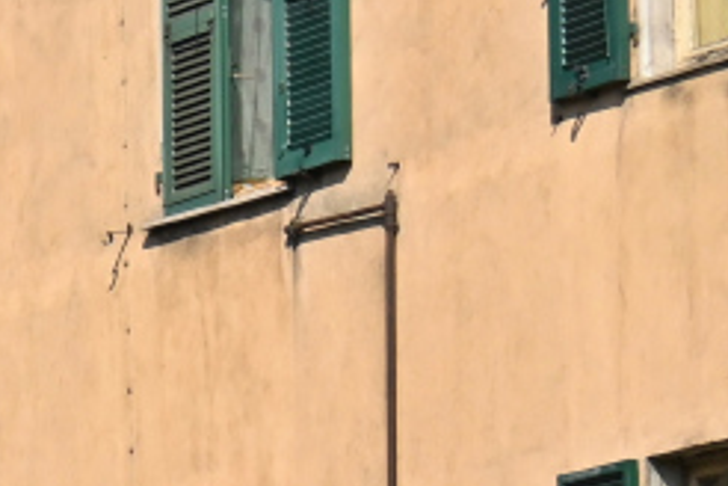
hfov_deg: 5.3
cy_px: 1175
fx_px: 7535
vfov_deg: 3.6
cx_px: -1030
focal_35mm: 373
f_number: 6.3
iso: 200
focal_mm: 47
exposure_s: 1/1250
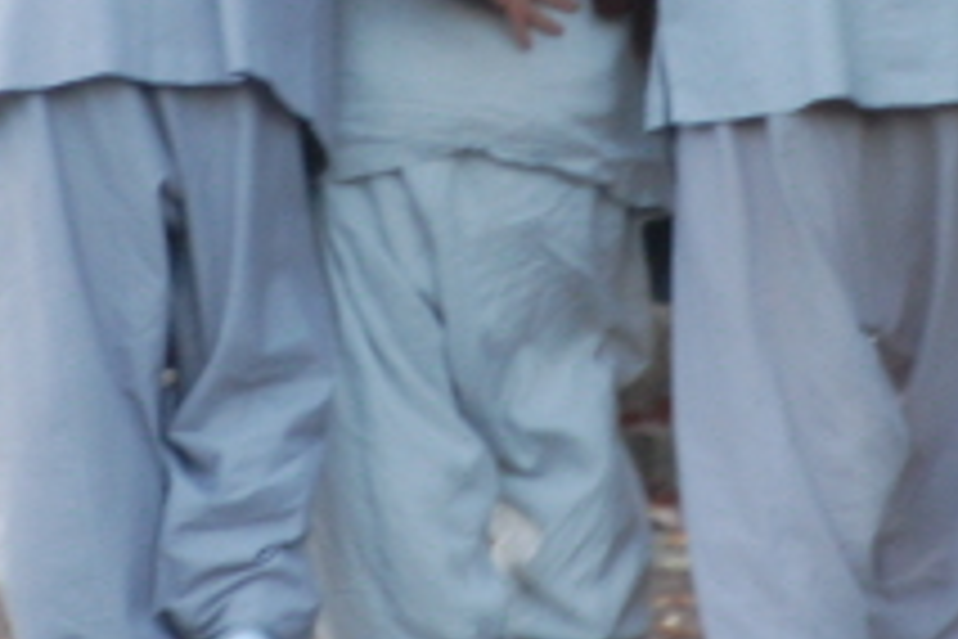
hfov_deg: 1.6
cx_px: 418
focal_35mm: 1330
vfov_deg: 1.0
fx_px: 35390
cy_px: -65
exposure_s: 1/160
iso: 800
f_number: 5.6
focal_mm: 270
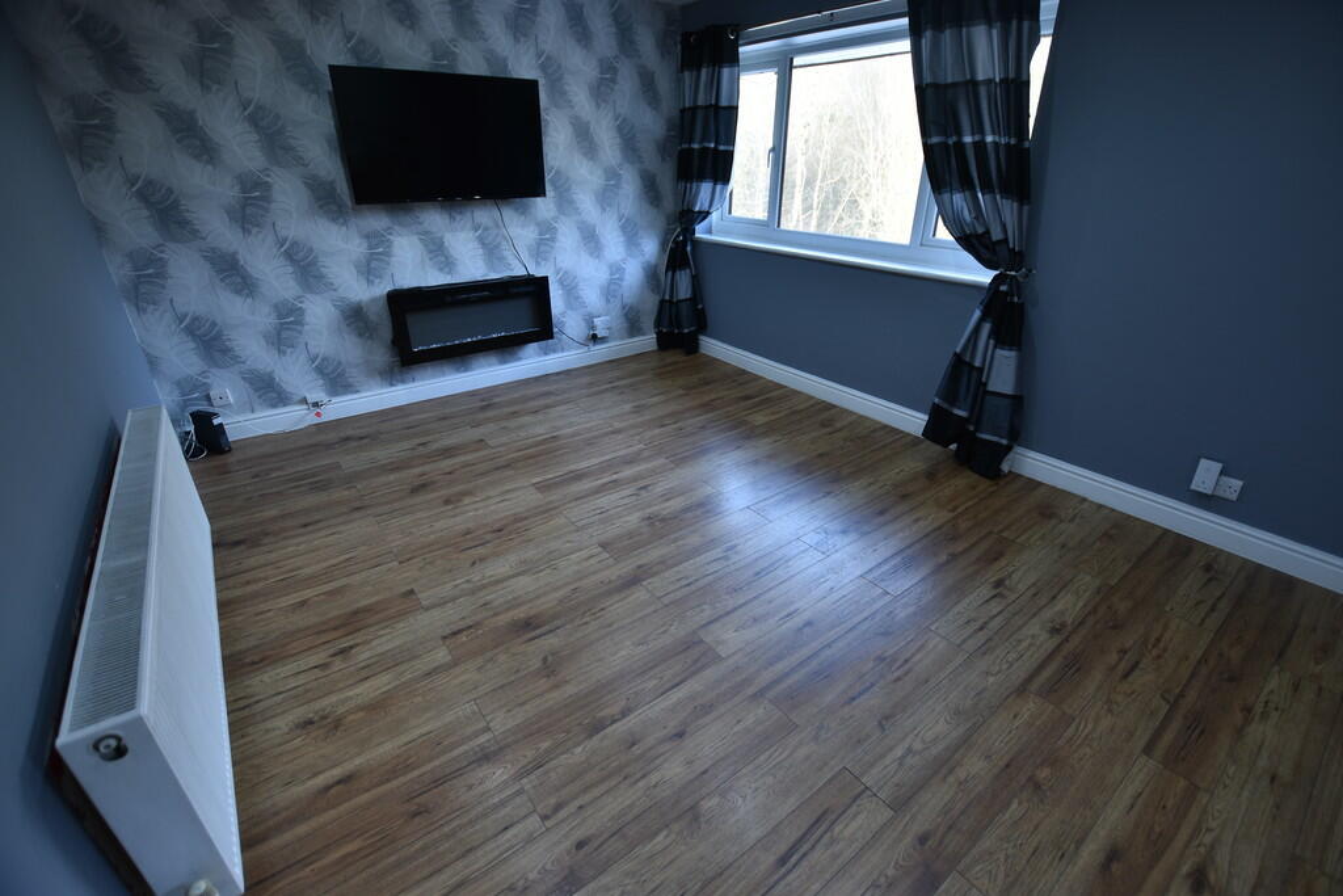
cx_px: 672
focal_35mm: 15
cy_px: 448
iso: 100
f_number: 3.5
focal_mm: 10
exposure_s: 1/25
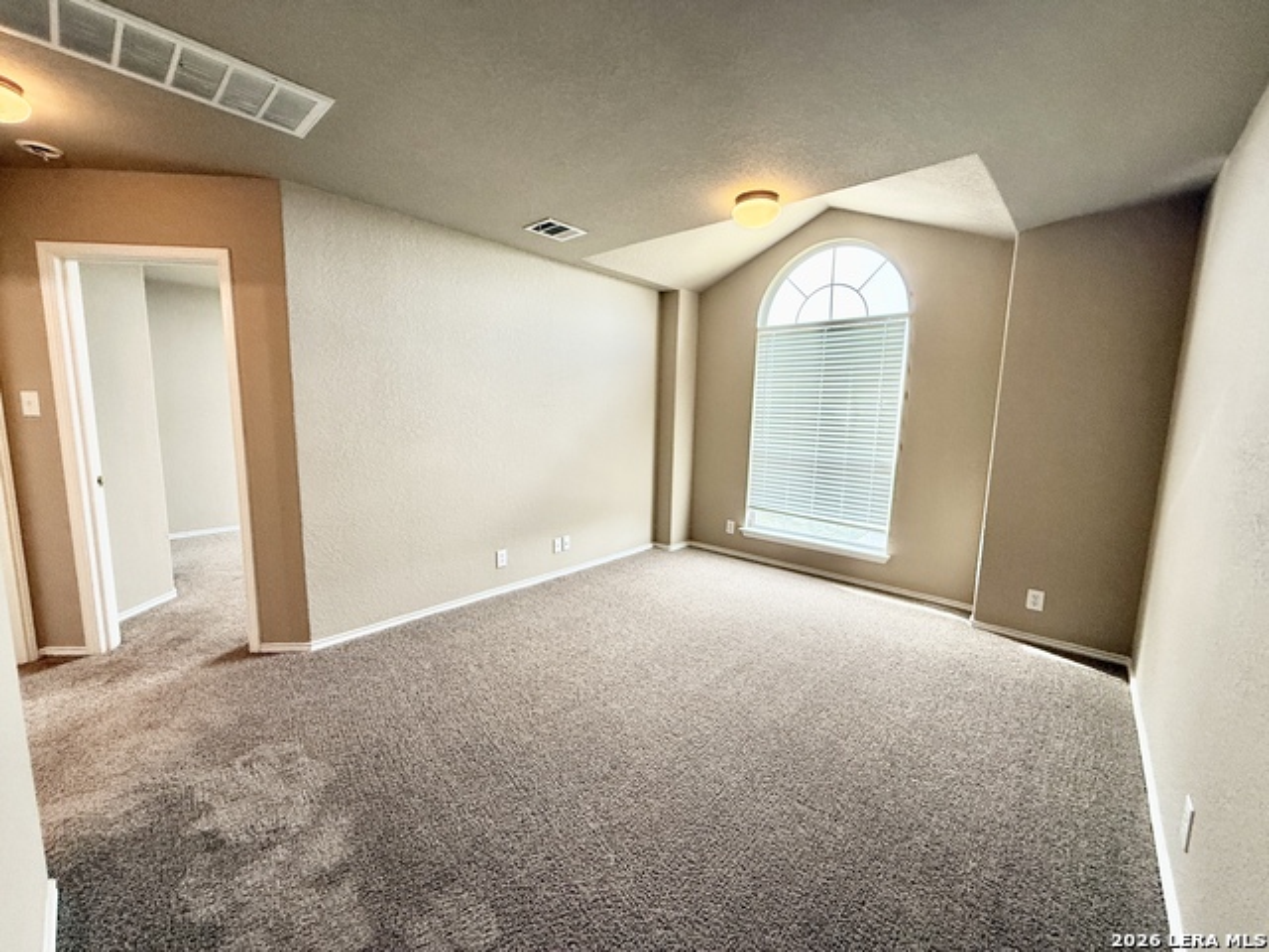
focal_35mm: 14
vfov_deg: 85.7
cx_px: 634
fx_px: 513
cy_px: 476
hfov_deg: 102.1
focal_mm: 2.22
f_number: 2.2
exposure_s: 1/120
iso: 200
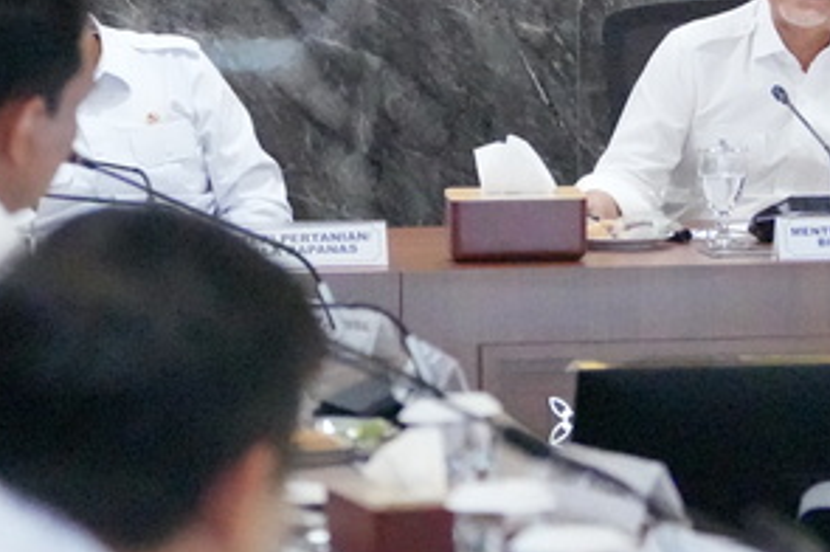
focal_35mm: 285
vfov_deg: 4.8
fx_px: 6563
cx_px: 549
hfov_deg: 7.2
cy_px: 1
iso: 20000
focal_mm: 70
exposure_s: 1/1250
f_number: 2.8
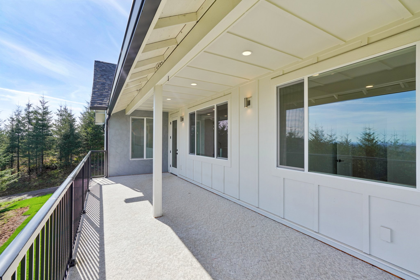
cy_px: 140
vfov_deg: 73.7
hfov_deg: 96.7
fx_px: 187
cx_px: 210
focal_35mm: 16
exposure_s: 1/500
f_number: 8
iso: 400
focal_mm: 16
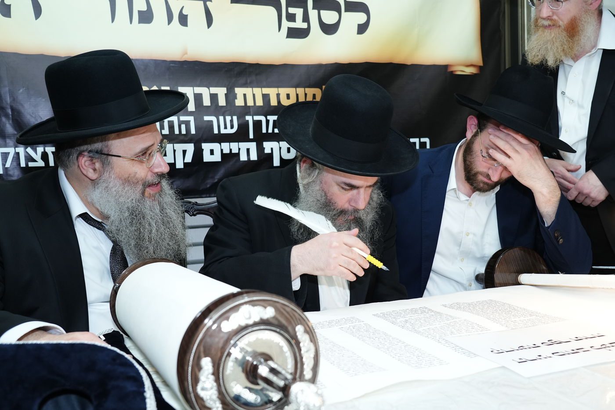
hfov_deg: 55.8
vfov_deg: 38.9
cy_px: 205
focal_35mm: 34
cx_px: 308
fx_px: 581
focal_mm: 34
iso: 2000
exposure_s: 1/125
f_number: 5.6
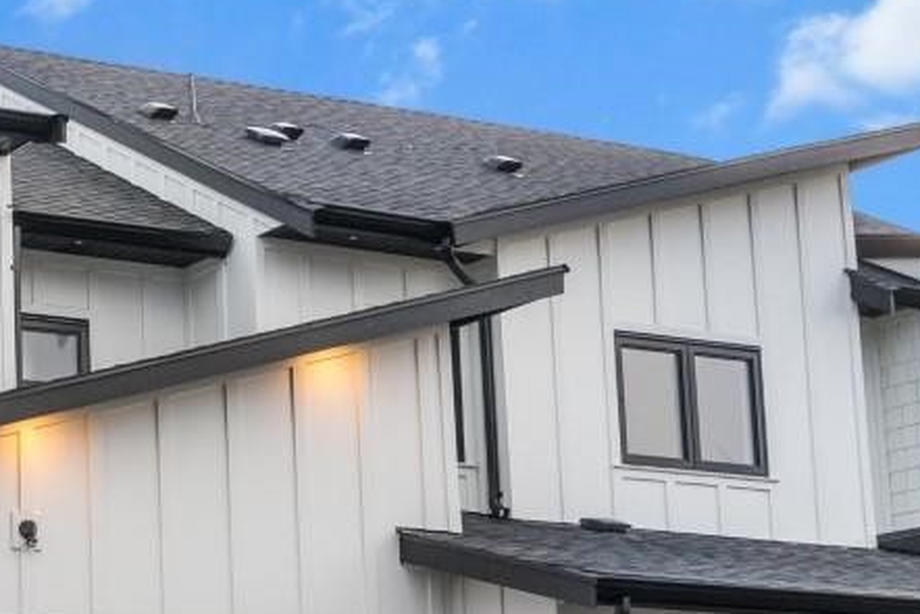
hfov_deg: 20.5
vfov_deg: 14.9
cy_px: 539
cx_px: -254
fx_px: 2326
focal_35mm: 91
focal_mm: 35
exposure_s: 1/40
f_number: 11
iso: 2500
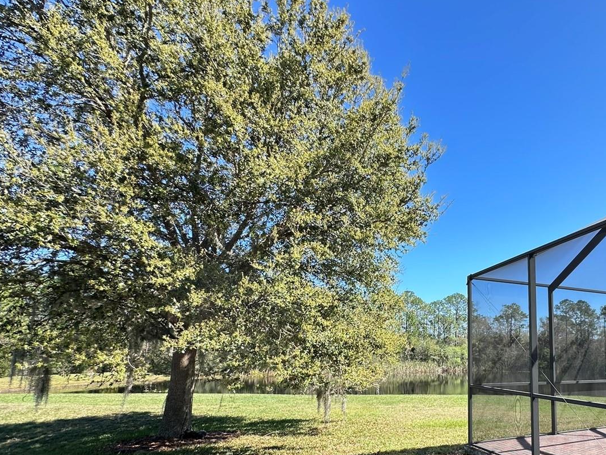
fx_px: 368
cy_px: 316
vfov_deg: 61.3
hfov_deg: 73.8
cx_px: 449
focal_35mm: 21
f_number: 2.2
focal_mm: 2.22
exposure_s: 1/388
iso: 40
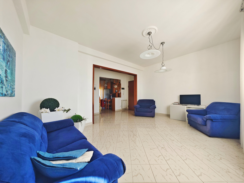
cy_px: 92
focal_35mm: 12
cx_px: 122
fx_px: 85
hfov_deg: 110.5
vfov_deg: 94.5
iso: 100
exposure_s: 1/100
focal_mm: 2.03
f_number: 1.8
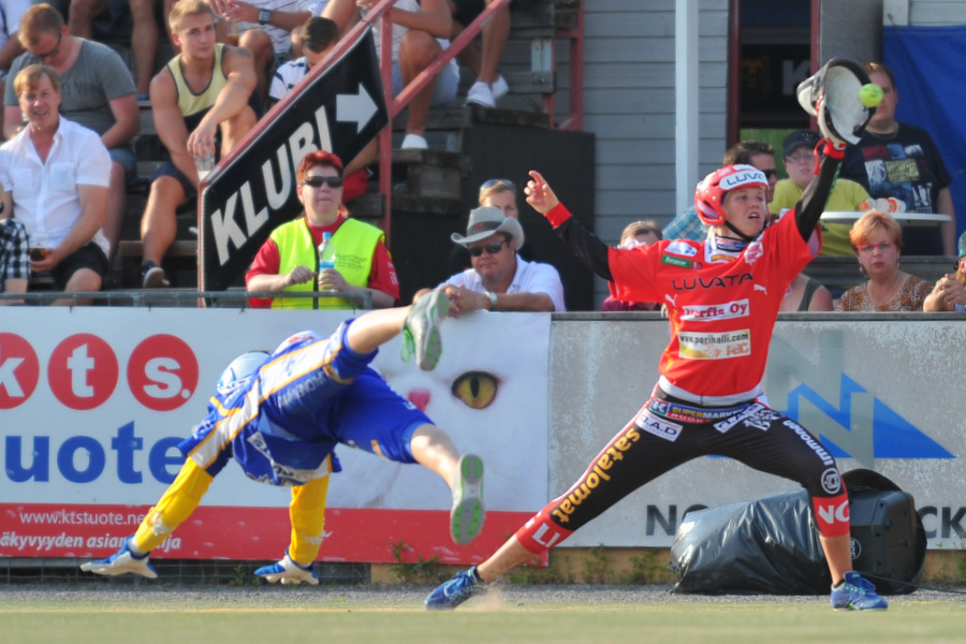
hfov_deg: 7.4
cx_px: 483
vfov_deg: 4.9
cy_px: 322
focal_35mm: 280
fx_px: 7513
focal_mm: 280
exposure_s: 1/1250
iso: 400
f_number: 4
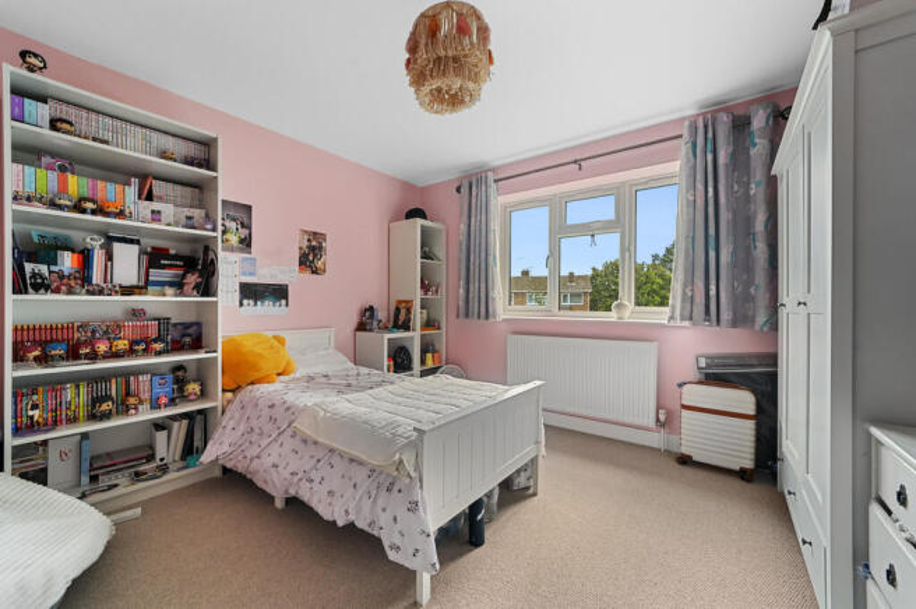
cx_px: 458
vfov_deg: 81.1
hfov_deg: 104.3
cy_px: 304
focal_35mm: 14
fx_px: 356
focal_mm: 14
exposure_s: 1/4
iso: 400
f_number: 8
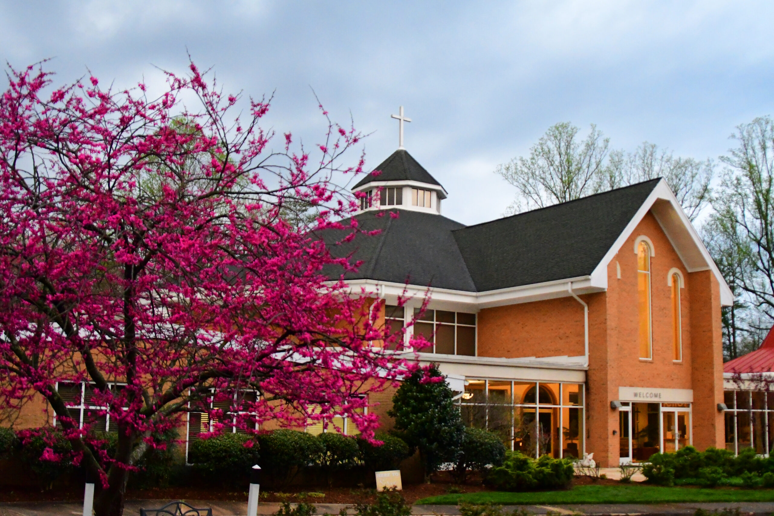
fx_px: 903
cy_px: 258
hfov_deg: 46.4
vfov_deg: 31.9
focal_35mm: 42
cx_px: 387
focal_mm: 28
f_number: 3.5
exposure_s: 1/160
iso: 10000
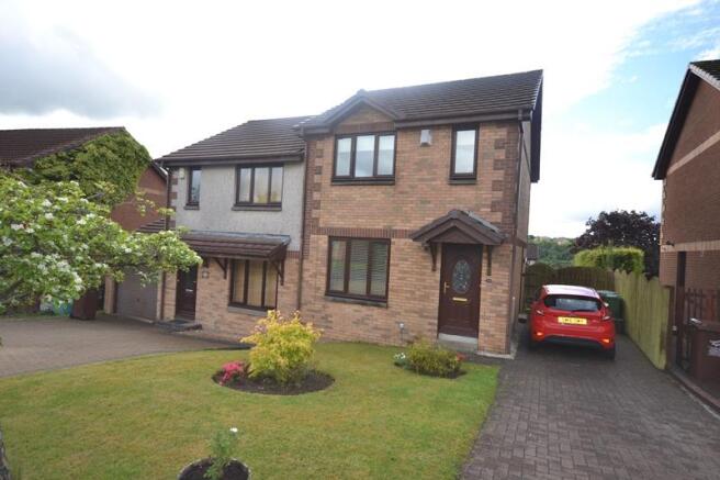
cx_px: 360
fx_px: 420
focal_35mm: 21
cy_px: 240
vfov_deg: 59.5
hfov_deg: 81.2
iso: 100
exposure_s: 1/200
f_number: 5.6
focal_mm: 14
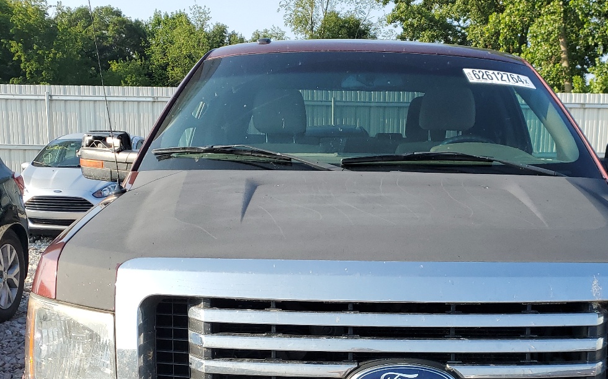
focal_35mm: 45
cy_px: 338
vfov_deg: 27.6
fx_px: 745
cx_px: 377
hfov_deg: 44.0
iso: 50
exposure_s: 1/1429
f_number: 1.5
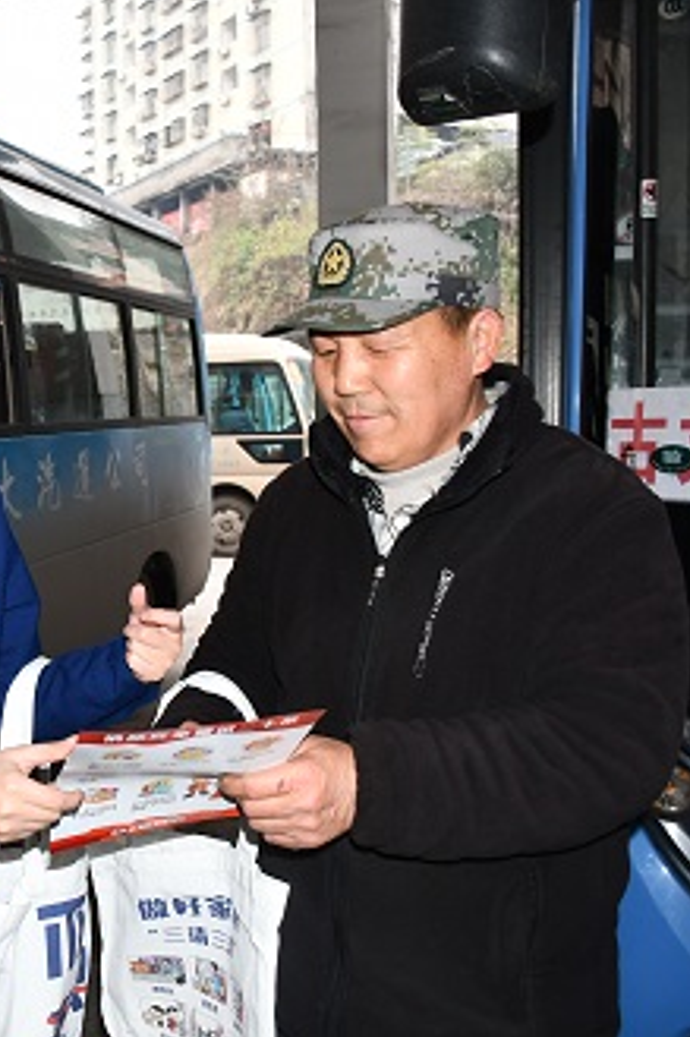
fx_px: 1180
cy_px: 515
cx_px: -13
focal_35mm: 41
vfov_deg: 47.4
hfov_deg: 30.2
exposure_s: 1/60
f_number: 4
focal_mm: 18
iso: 500
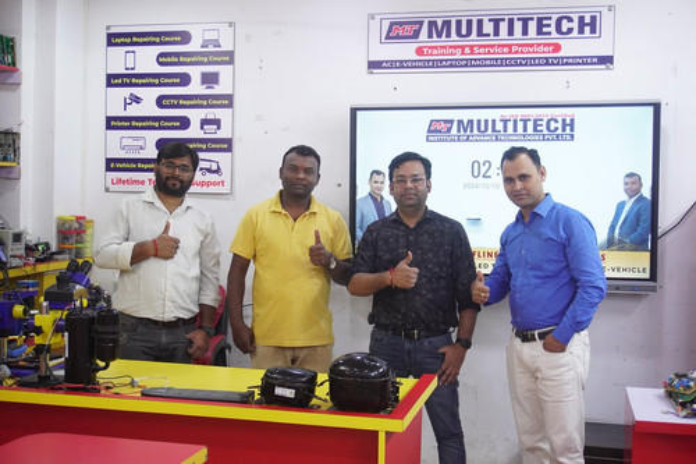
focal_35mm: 48
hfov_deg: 41.1
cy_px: 232
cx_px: 348
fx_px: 928
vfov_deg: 28.1
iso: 1600
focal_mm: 32
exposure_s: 1/50
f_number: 5
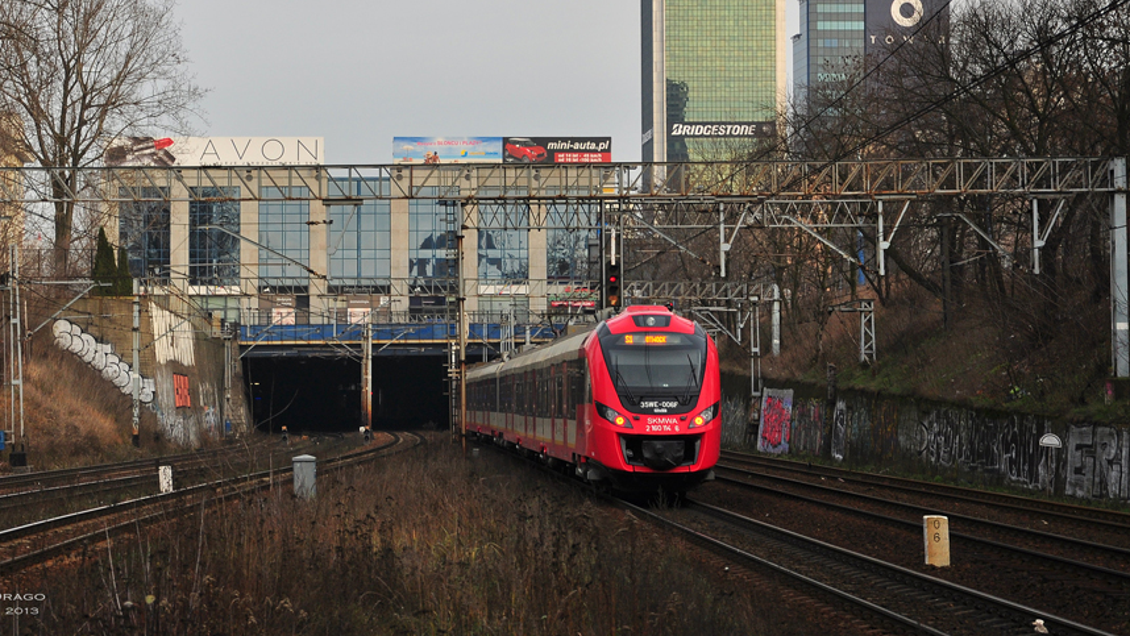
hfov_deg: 23.7
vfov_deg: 13.4
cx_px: 504
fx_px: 2697
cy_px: 190
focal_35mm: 90
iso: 200
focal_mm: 48
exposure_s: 1/320
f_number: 6.3
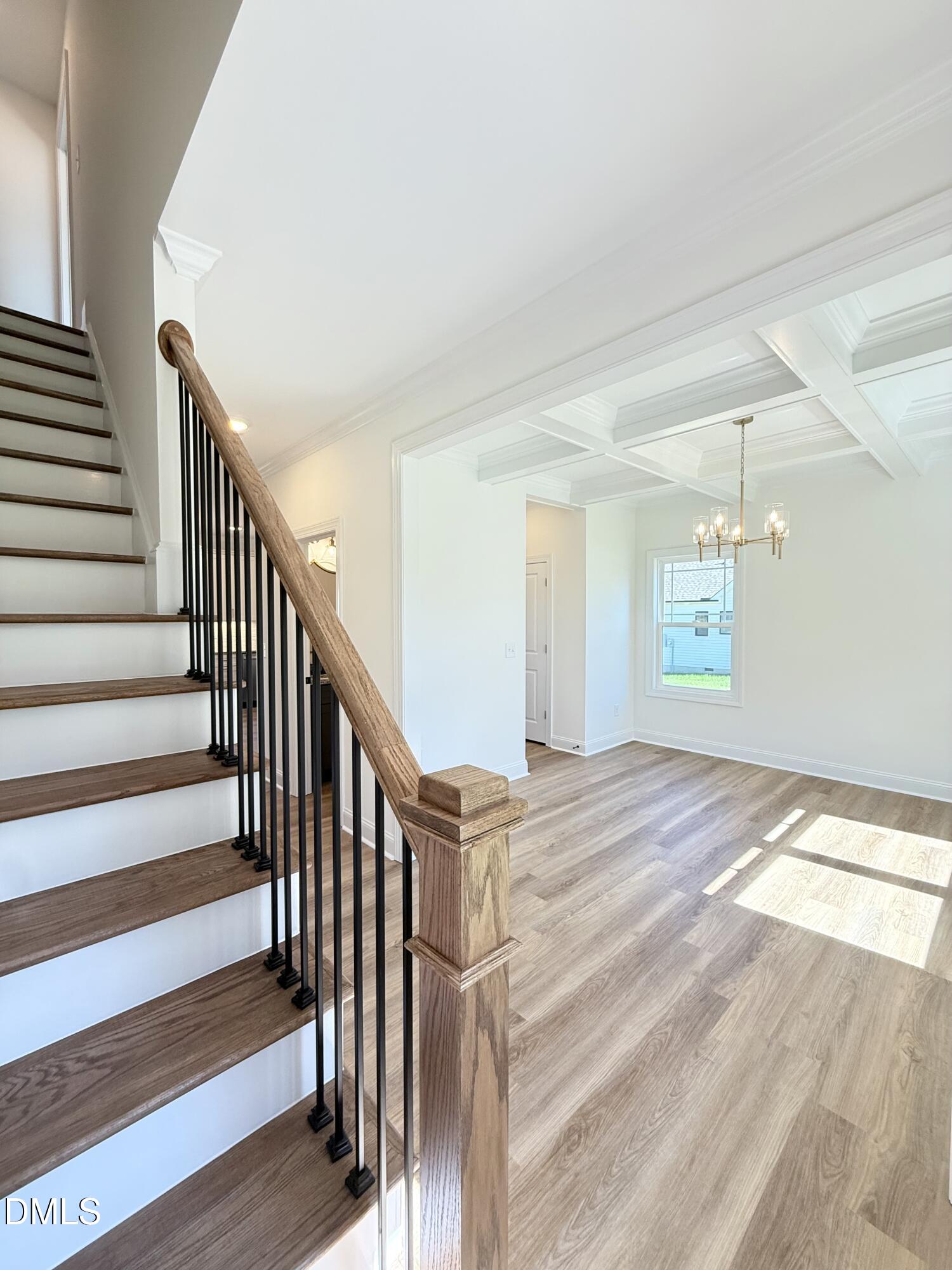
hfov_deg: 85.7
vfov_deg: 102.1
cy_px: 635
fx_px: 513
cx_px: 476
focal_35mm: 14
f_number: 2.2
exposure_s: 1/120
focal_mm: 2.22
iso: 160
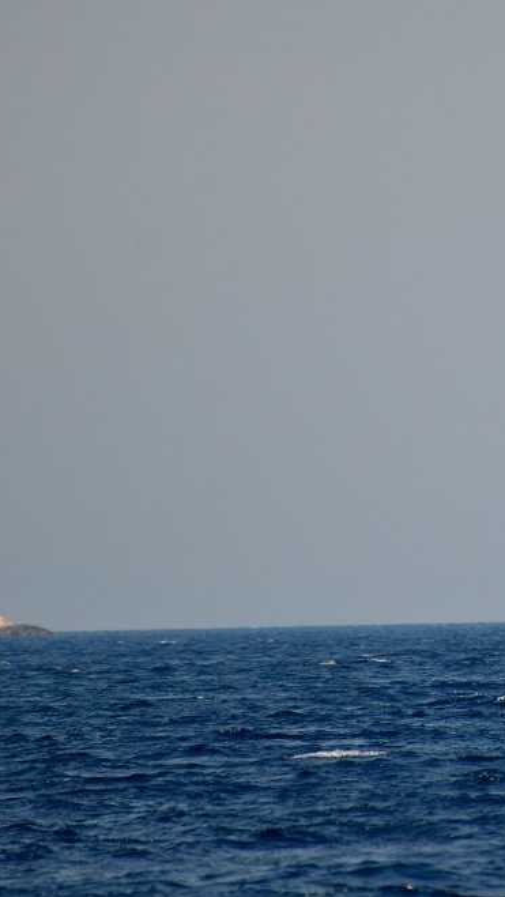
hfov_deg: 1.7
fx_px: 16962
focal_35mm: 713
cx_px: 657
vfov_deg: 3.0
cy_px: 448
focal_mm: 300
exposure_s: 1/2000
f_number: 5.6
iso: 400
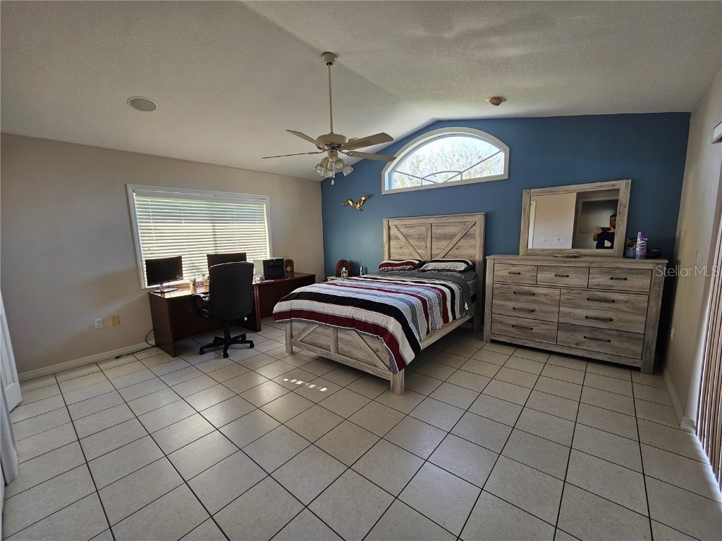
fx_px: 271
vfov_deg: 89.9
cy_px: 270
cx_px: 361
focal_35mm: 13
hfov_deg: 106.2
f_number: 2.2
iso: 100
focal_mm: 2.2
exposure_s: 1/77.4
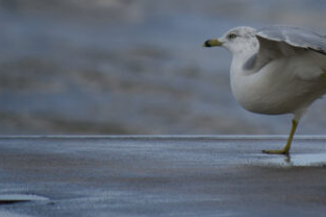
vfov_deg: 1.9
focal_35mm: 735
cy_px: 50
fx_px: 6649
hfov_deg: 2.8
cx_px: 286
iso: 100
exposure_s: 1/500
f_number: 5.6
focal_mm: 200
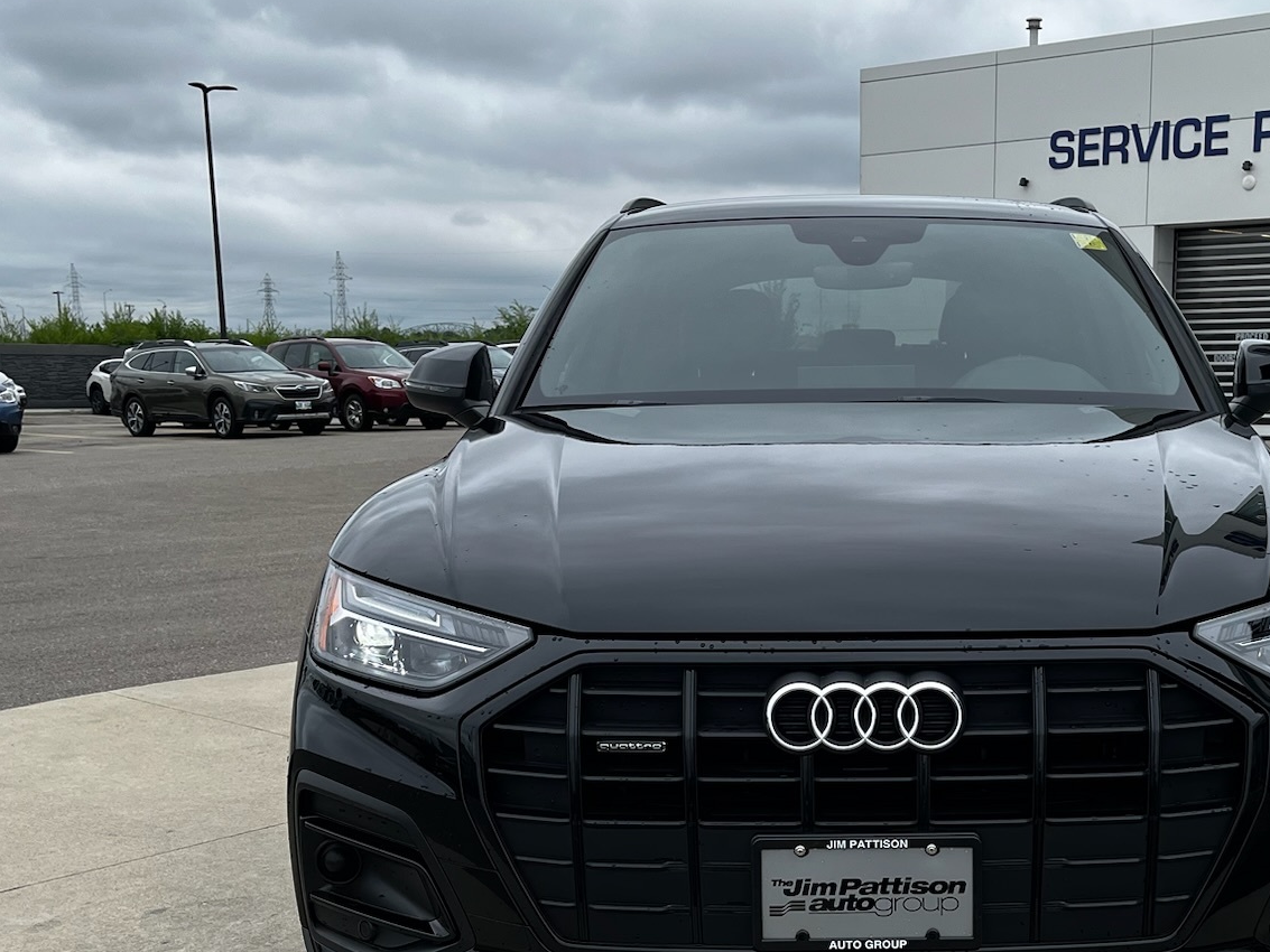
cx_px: 874
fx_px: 1725
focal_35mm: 47
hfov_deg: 39.8
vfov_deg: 30.6
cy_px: 665
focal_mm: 5.1
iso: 50
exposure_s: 1/1580
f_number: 1.6
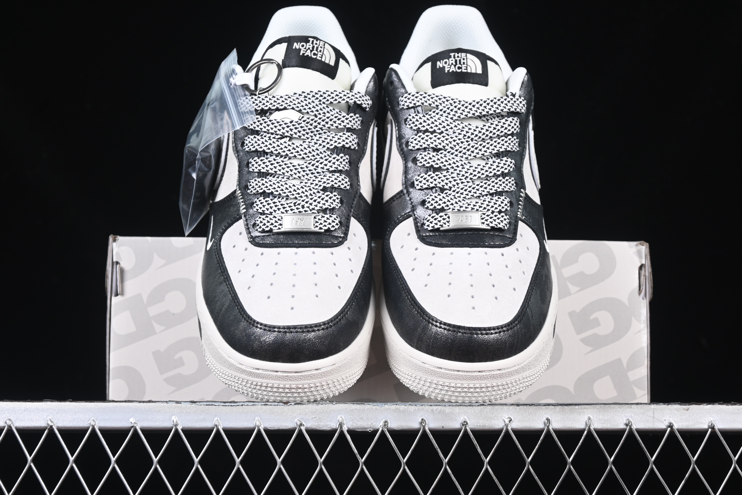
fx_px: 1546
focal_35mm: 75
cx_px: 371
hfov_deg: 27.0
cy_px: 248
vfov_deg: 18.2
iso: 160
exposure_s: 1/60
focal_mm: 50
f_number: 7.1
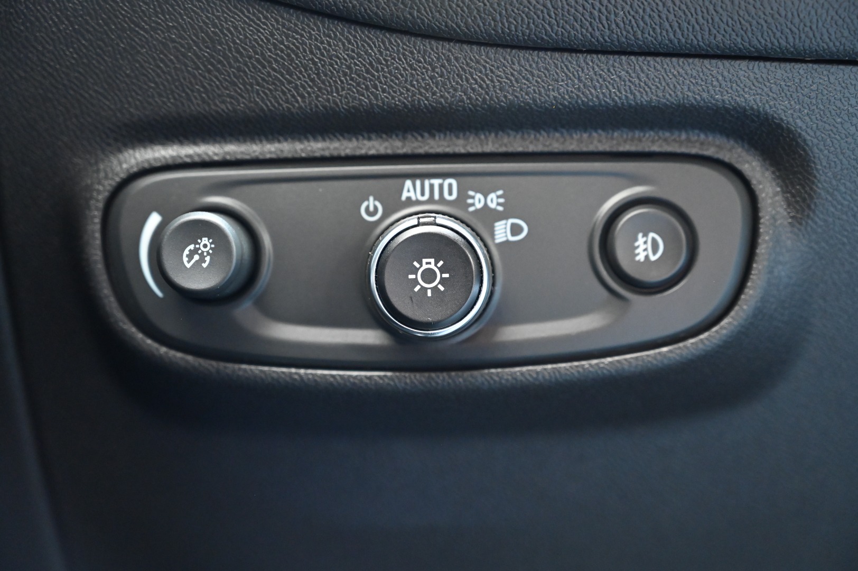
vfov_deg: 19.4
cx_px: 429
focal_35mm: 70
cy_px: 286
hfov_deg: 28.9
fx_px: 1667
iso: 8000
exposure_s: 1/60
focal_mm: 70
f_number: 4
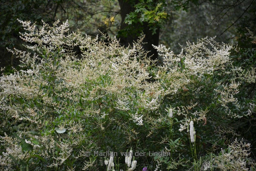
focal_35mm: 195
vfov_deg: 7.0
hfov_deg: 10.5
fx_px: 1387
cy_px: 86
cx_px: 128
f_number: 5.6
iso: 800
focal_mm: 130
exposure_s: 1/200
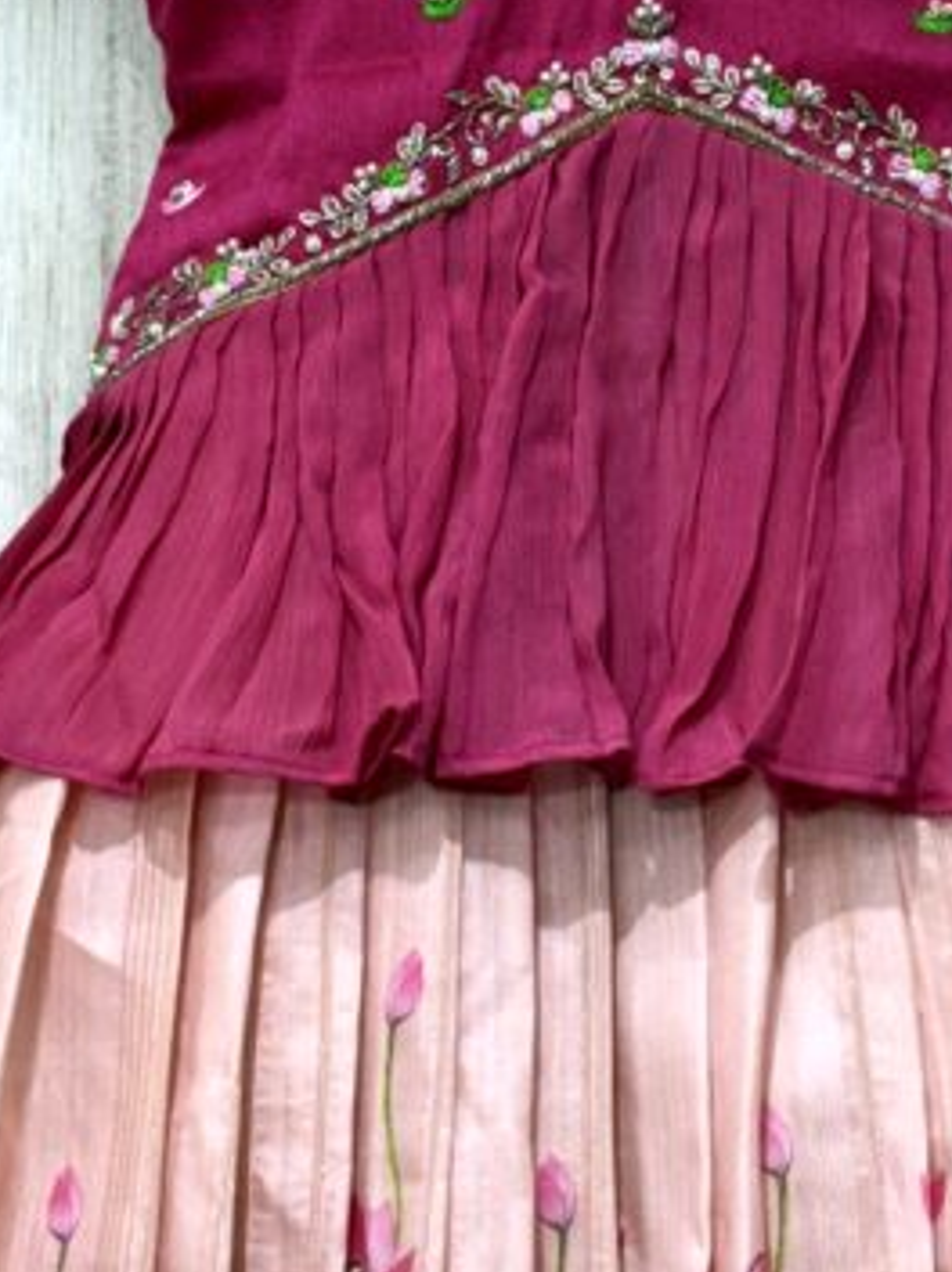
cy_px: 378
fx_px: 4335
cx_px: 768
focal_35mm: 118
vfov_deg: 16.6
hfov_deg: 12.5
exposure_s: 1/50
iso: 32
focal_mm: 5.96
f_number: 1.6
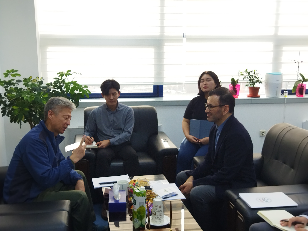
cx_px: 154
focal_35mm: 27
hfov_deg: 65.3
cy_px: 116
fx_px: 240
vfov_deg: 51.4
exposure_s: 1/124
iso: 100
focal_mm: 4.71
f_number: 1.79
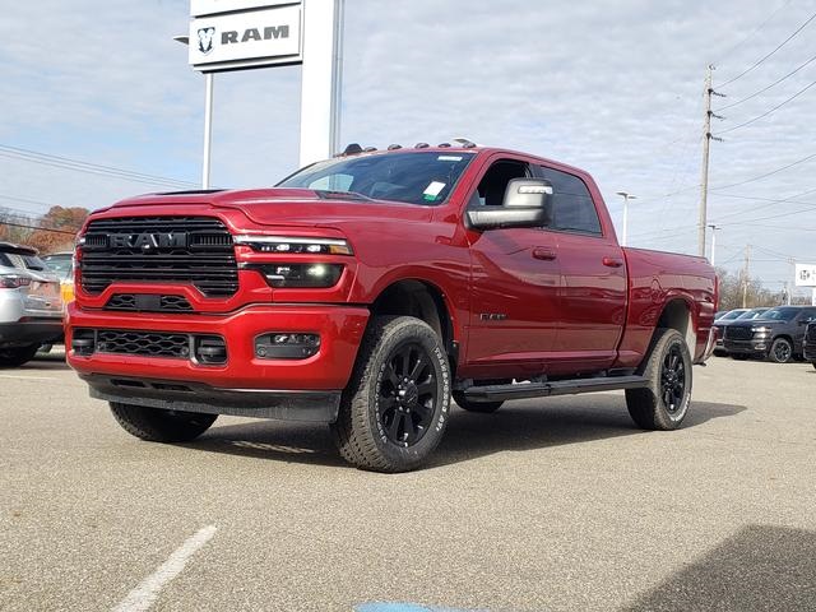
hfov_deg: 67.3
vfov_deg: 53.1
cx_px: 408
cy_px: 306
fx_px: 613
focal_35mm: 26
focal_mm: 4.3
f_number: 2.4
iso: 50
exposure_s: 1/904
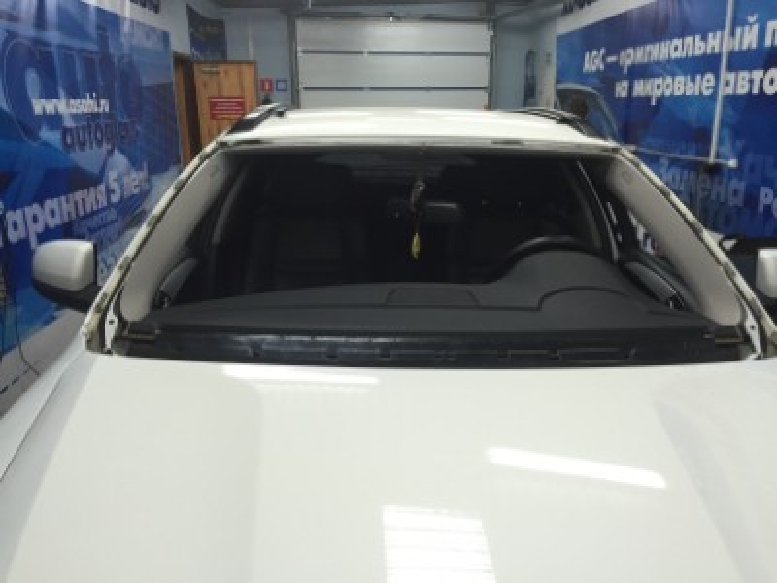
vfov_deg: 48.2
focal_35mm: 29
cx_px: 388
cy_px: 292
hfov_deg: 61.7
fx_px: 651
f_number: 2.2
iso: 100
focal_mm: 4.15
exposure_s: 1/33
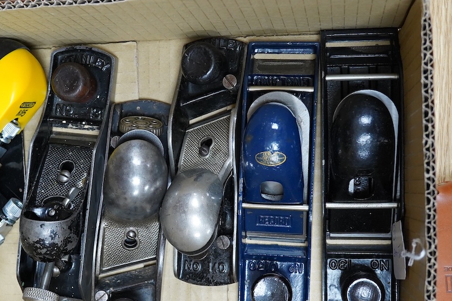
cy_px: 179
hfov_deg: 30.7
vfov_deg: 20.9
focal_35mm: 65
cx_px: 152
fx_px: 816
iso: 2500
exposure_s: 1/100
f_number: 8
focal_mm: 30
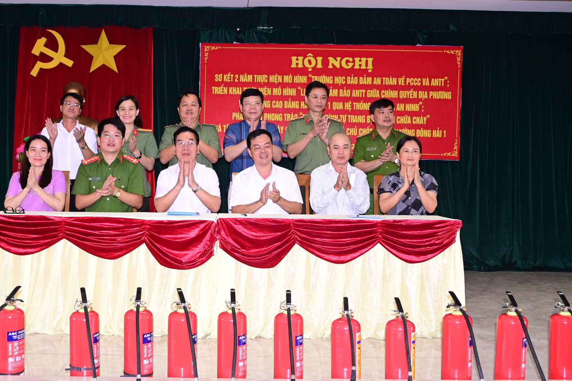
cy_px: 171
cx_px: 219
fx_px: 651
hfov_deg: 47.0
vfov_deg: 32.6
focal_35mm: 41
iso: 1250
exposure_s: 1/200
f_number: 4
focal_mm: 22
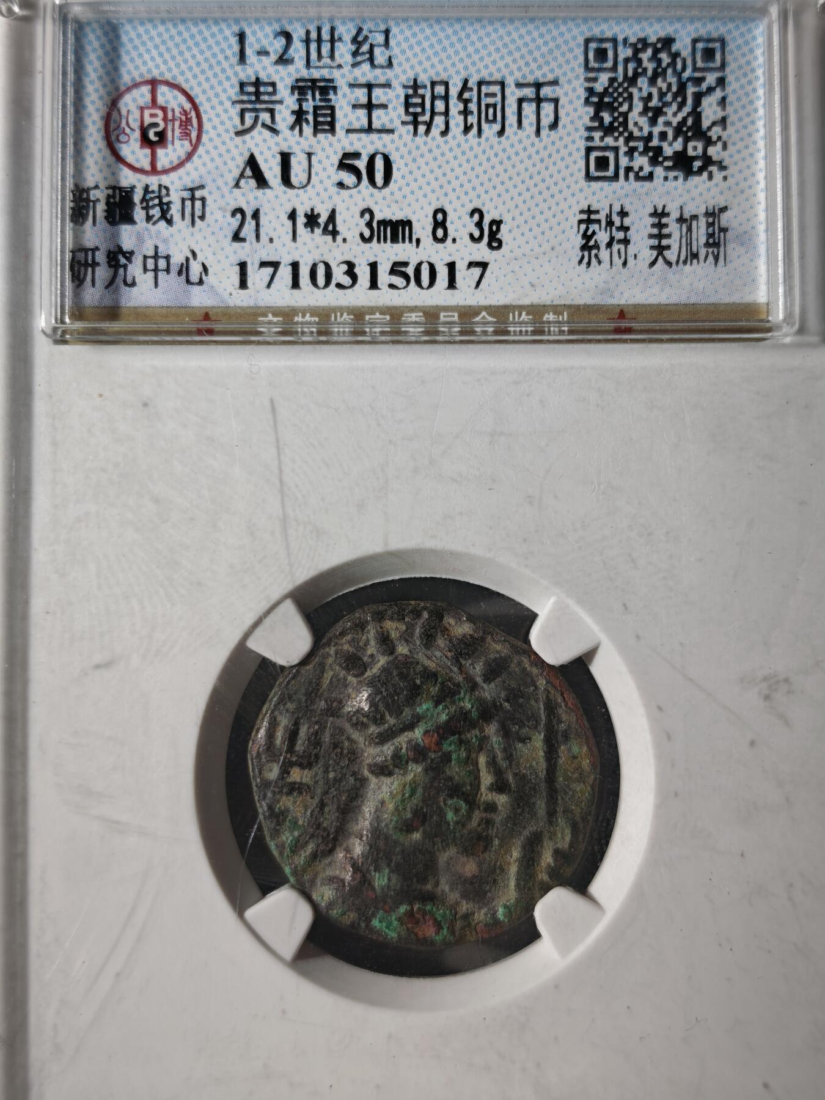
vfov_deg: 38.2
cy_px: 550
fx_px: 1589
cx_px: 412
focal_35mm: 50
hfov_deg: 29.1
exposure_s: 1/313
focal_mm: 5.85
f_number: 1.63
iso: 50
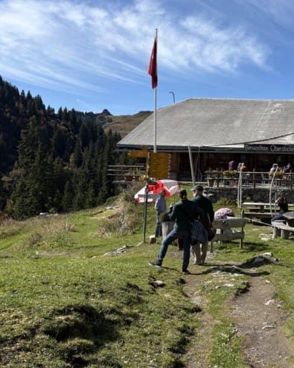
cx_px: 290
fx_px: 468
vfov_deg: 42.9
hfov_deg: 32.3
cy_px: 171
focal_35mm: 43
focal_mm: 5.96
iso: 50
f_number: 1.6
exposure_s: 1/3279
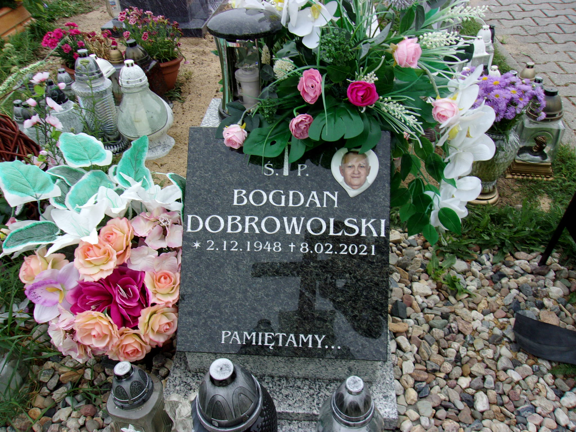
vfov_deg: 51.4
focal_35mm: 27
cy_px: 216
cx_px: 288
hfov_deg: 65.3
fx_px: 449
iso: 80
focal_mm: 4.9
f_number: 10.4
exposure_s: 1/38
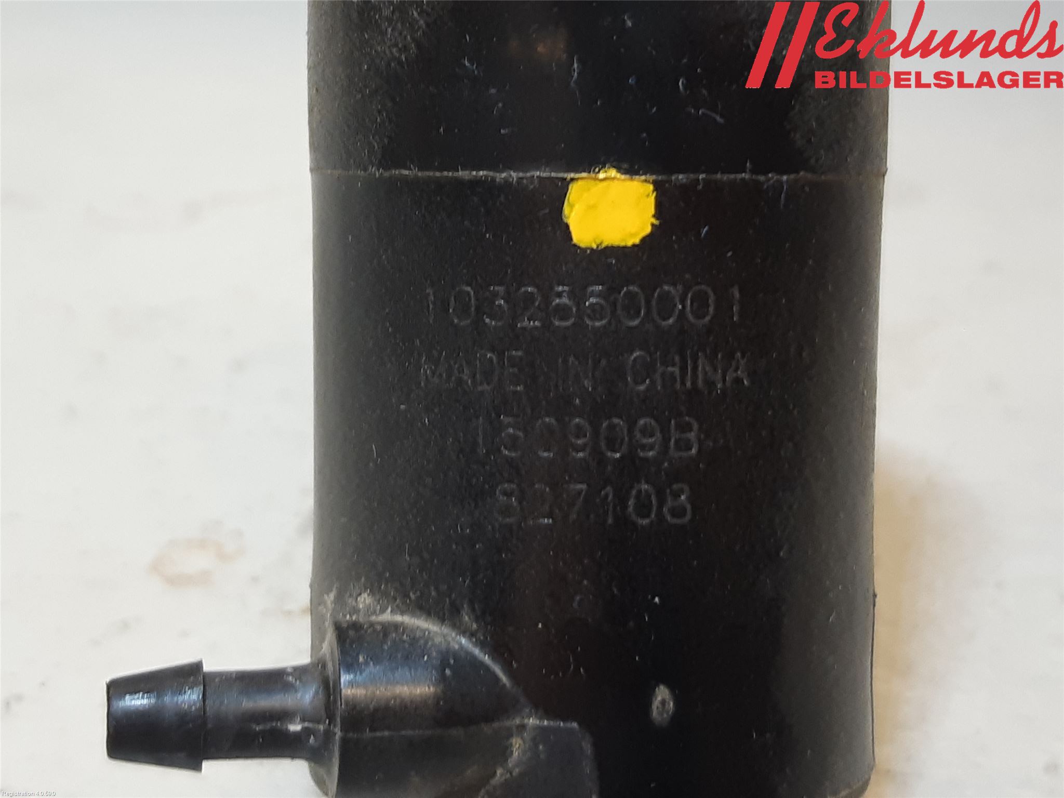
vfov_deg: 53.1
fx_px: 799
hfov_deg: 67.3
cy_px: 399
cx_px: 532
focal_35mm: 26
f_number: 1.7
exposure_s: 1/50
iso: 80
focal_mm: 3.93
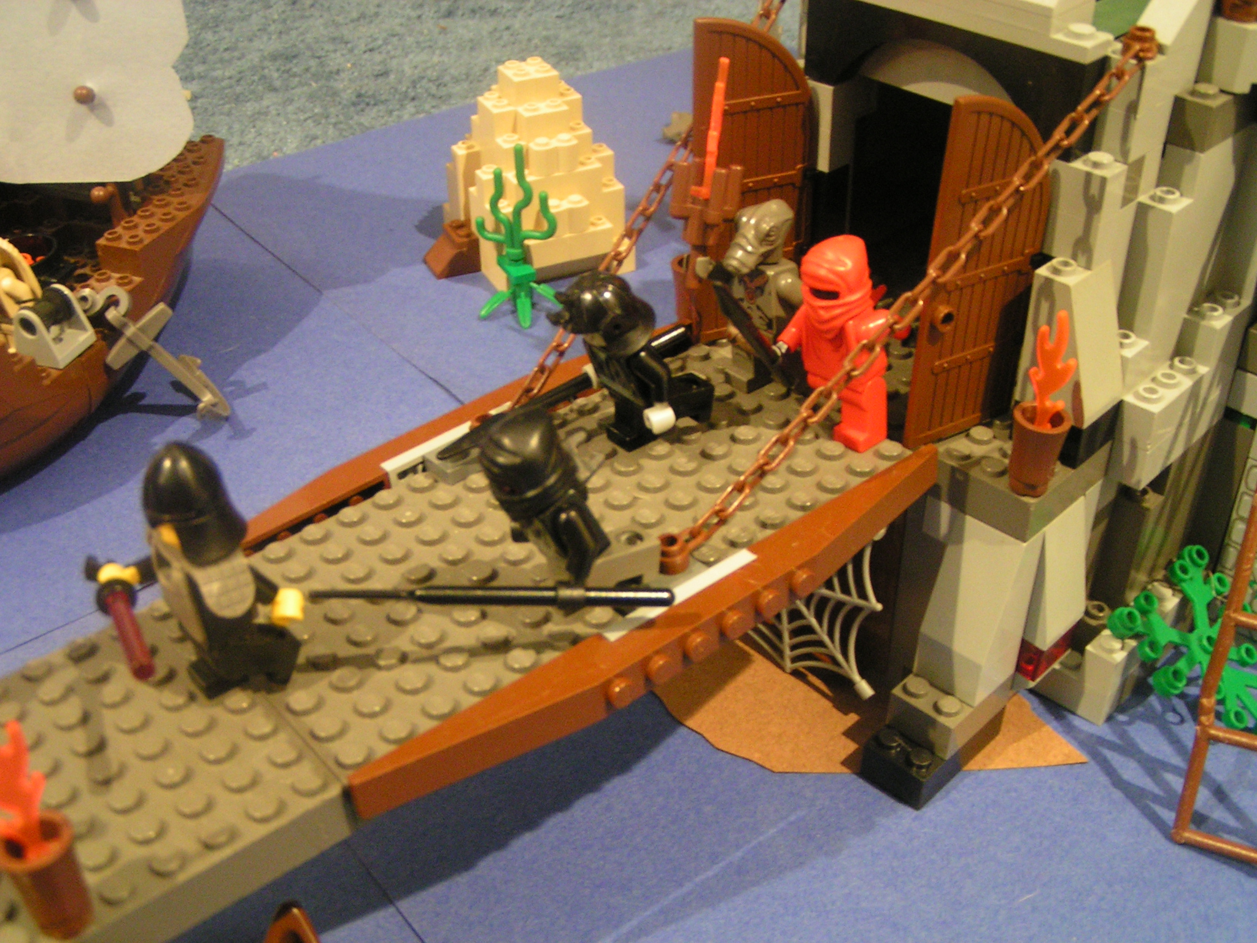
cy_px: 472
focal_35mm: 38
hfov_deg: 49.0
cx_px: 628
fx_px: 1380
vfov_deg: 37.7
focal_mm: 5.8
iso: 200
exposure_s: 1/1.3
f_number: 2.8
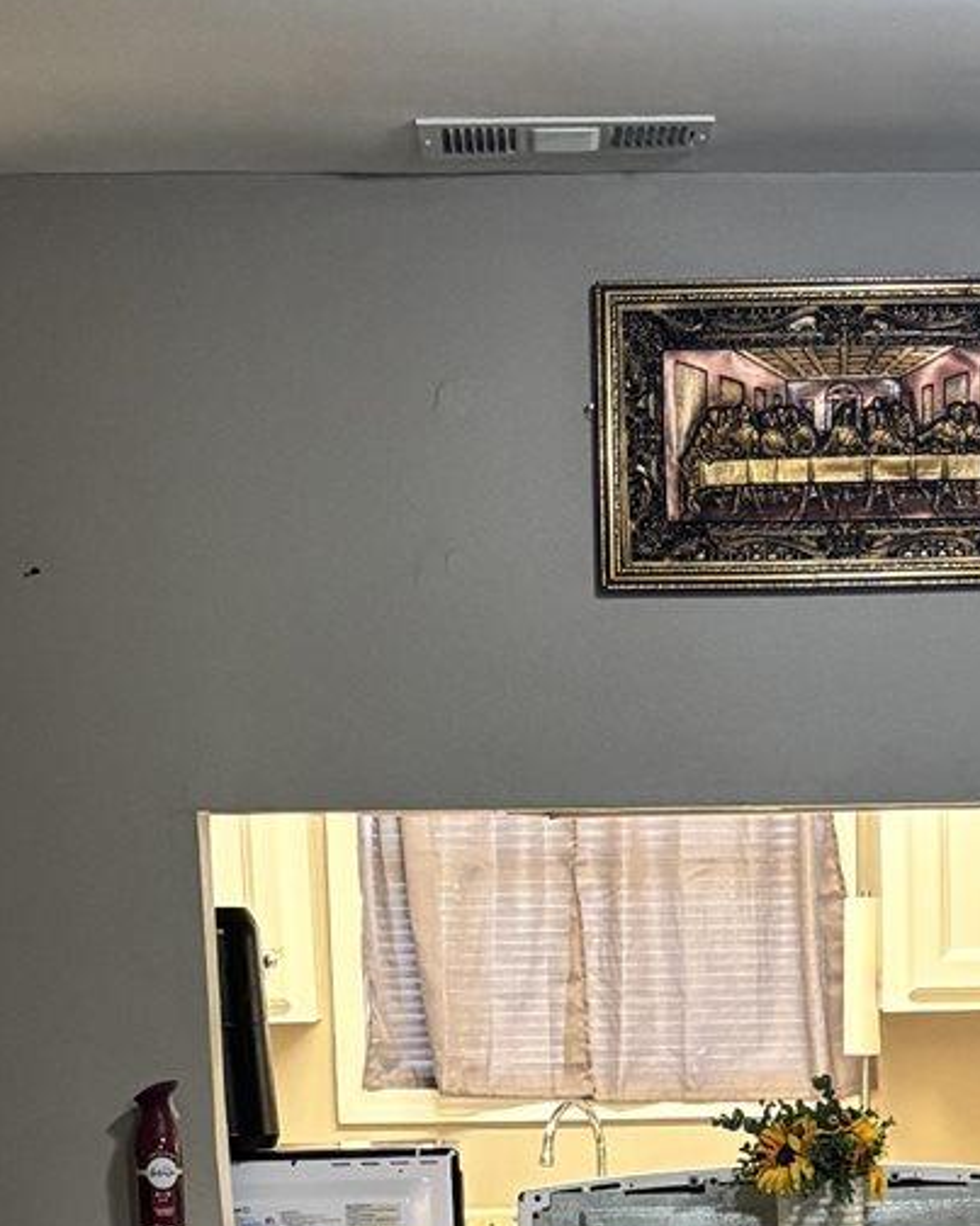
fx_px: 4207
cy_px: 1764
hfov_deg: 13.2
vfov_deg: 15.5
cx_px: 815
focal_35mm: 116
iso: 200
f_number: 1.6
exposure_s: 1/60
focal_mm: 5.96
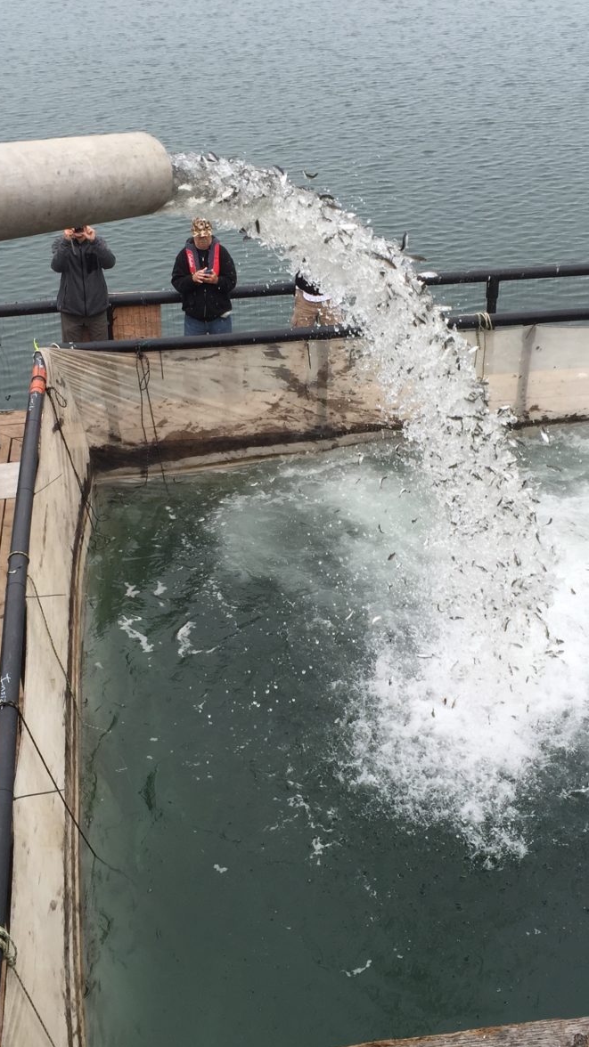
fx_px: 1195
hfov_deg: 27.7
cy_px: 515
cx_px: 275
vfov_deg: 47.4
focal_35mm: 43
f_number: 2.2
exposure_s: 1/608
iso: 32
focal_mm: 4.15
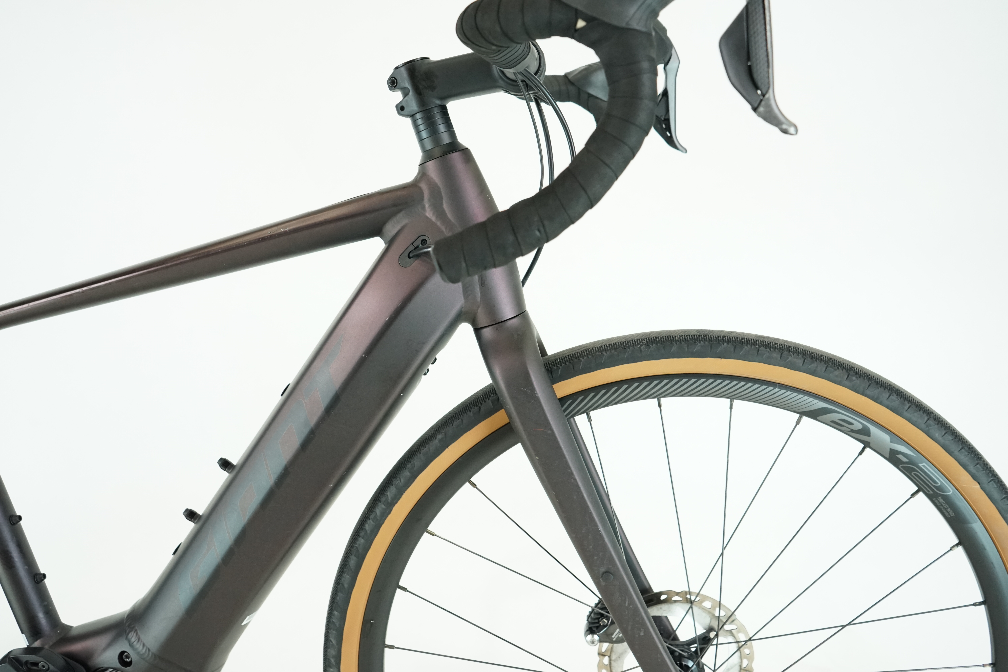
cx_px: 504
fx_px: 784
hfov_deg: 65.5
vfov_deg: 46.4
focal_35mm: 28
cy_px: 336
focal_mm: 28
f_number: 5.6
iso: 2500
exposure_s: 1/200
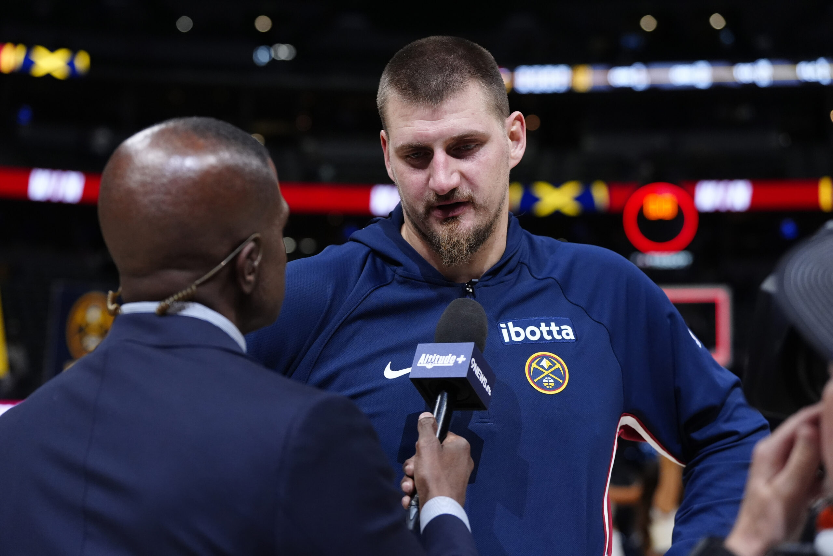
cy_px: 278
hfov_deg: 26.6
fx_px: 1759
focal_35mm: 76
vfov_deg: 17.9
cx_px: 416
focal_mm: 76
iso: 4000
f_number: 3.5
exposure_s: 1/2000
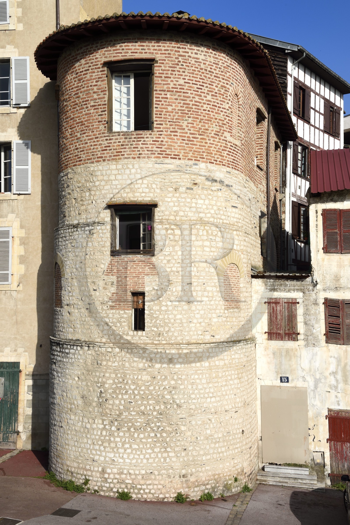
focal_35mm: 44
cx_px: 175
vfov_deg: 44.5
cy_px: 262
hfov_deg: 30.5
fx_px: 642
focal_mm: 44
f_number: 14
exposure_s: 1/250
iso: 200
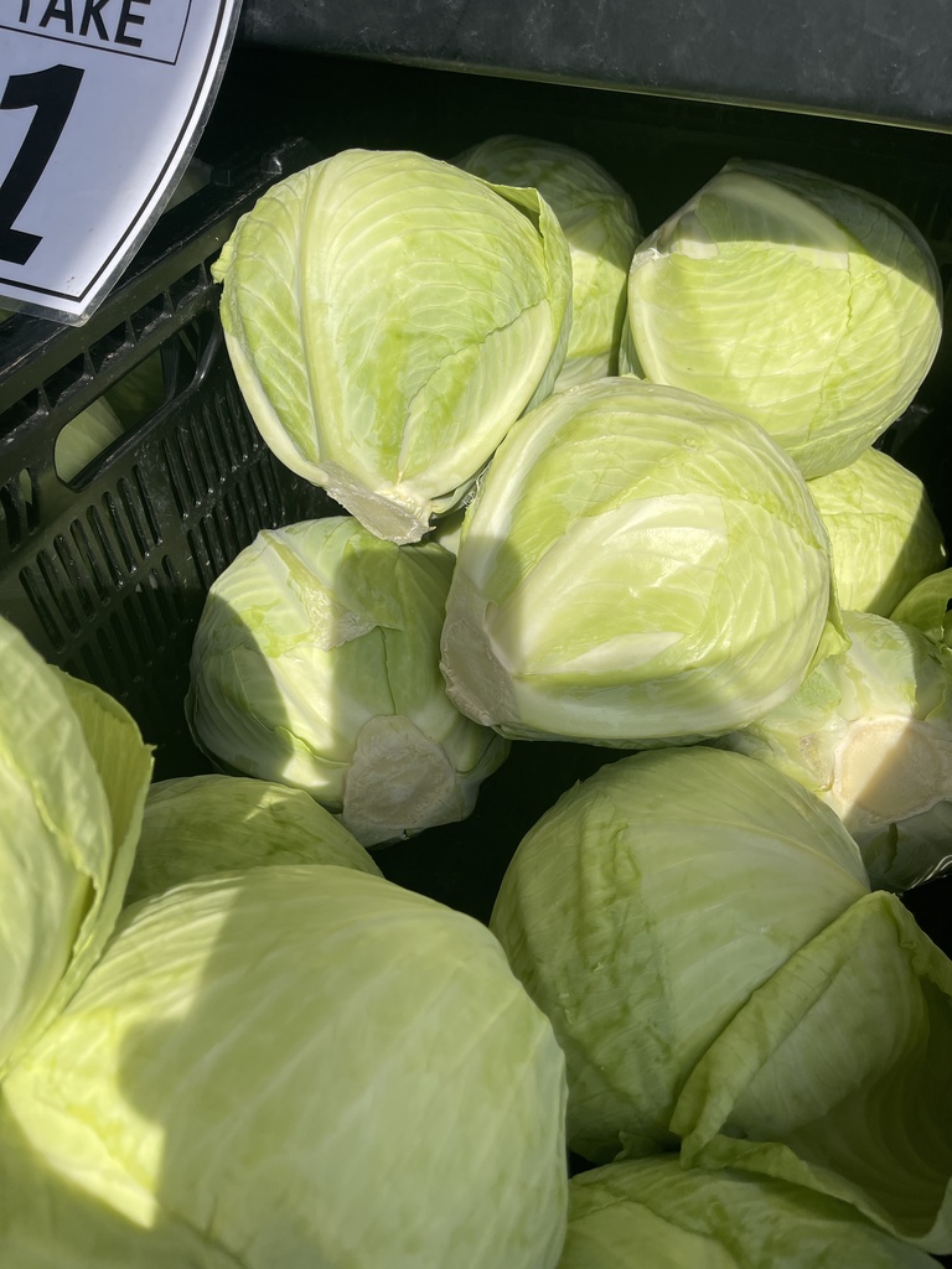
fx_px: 917
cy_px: 634
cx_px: 476
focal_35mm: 25
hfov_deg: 54.9
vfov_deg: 69.4
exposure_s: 1/5128
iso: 32
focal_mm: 5.1
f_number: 1.6
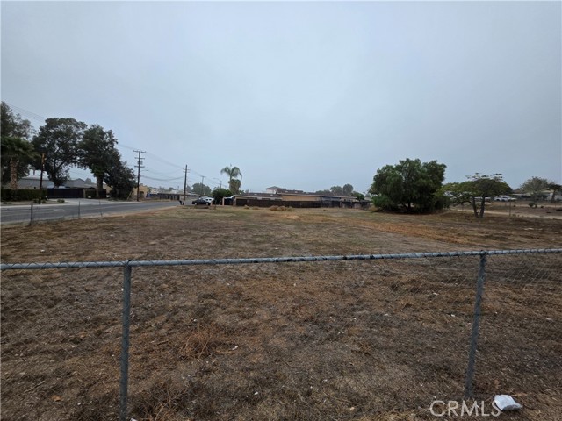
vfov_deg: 89.9
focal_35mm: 13
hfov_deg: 106.2
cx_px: 281
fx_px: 211
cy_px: 210
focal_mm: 2.2
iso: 40
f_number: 1.9
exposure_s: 1/1132
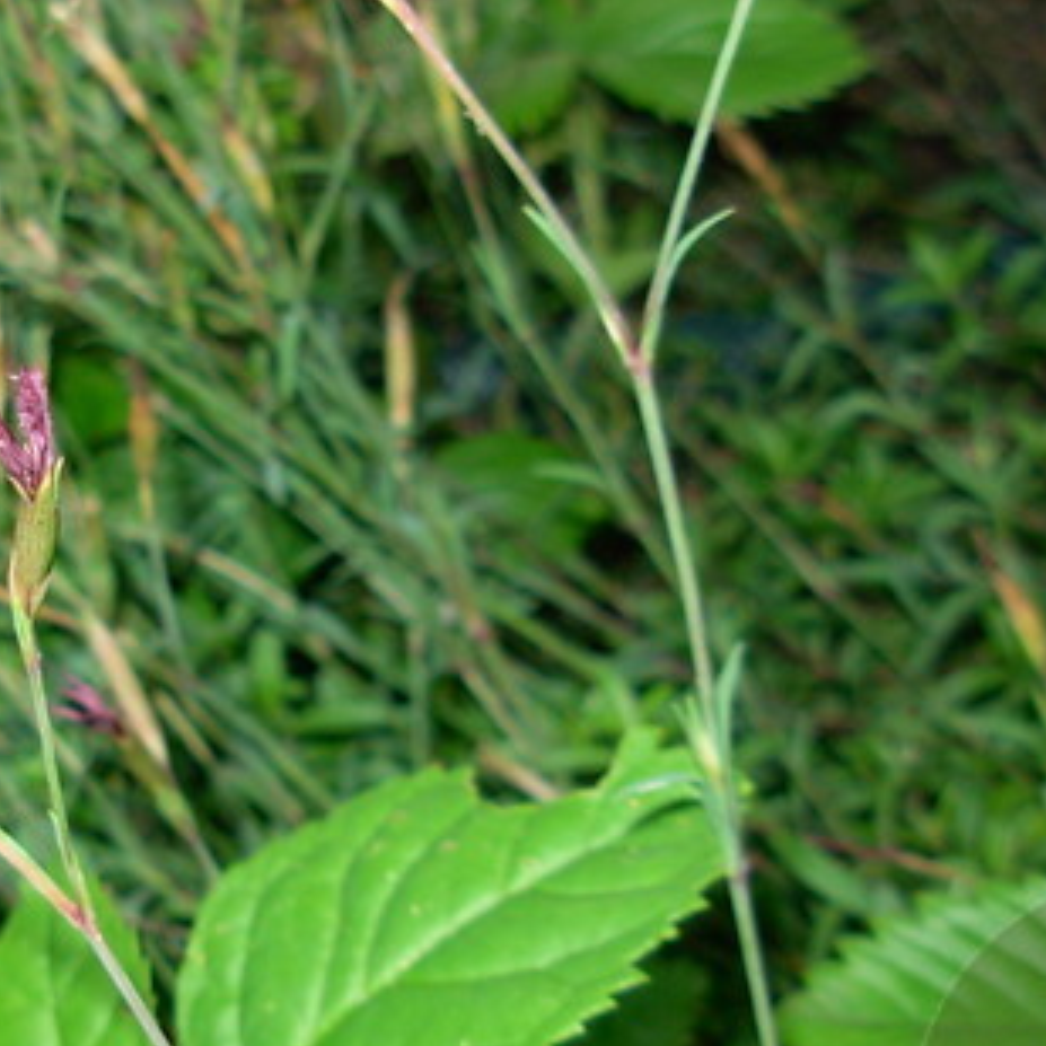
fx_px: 2974
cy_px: 471
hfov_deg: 19.6
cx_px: 108
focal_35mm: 87
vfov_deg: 19.9
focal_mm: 6.3
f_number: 2.9
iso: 79
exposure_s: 1/22.6
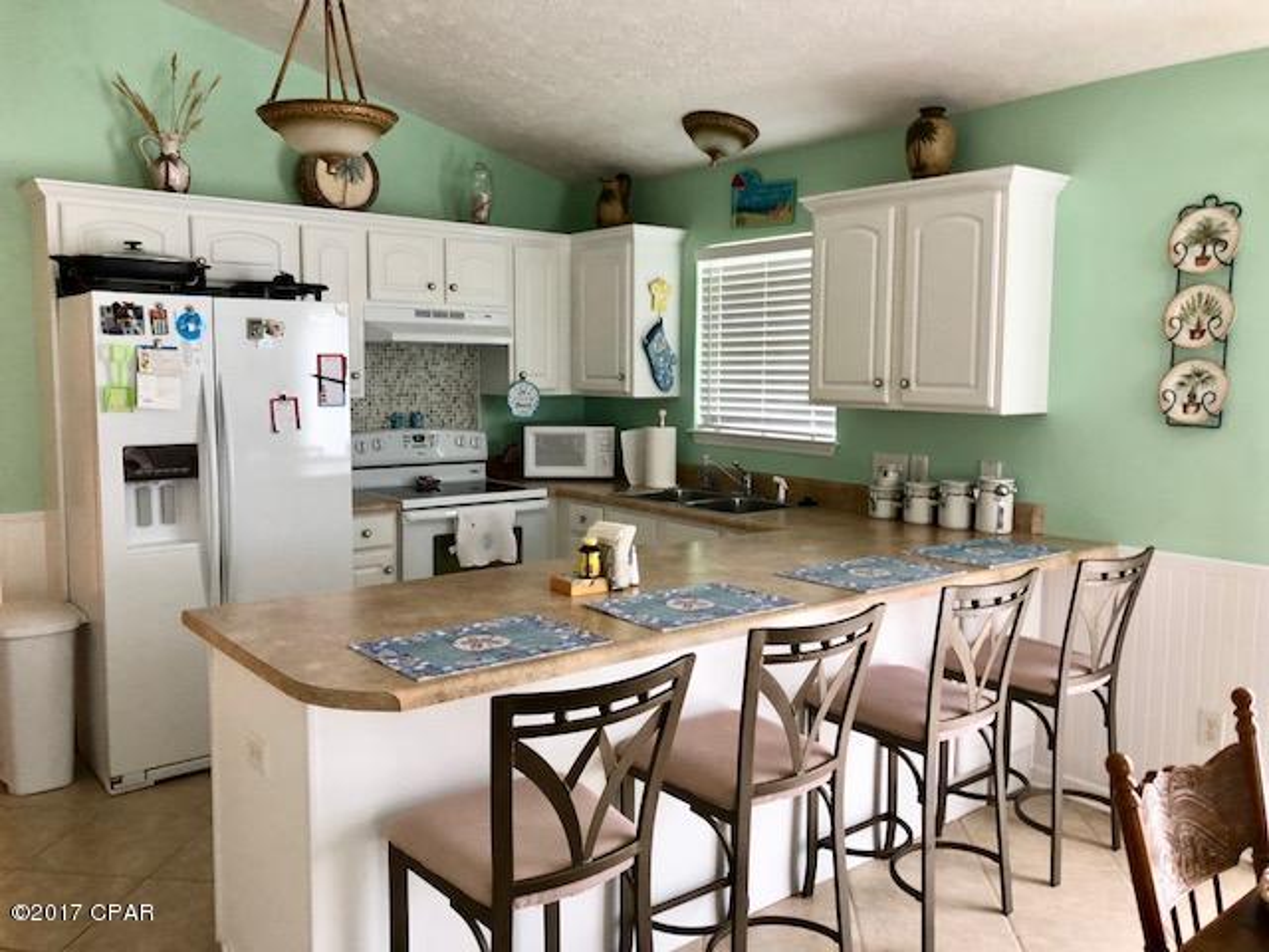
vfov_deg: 48.2
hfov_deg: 61.7
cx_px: 634
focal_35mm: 29
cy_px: 476
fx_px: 1063
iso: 50
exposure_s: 1/15
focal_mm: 3.99
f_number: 1.8
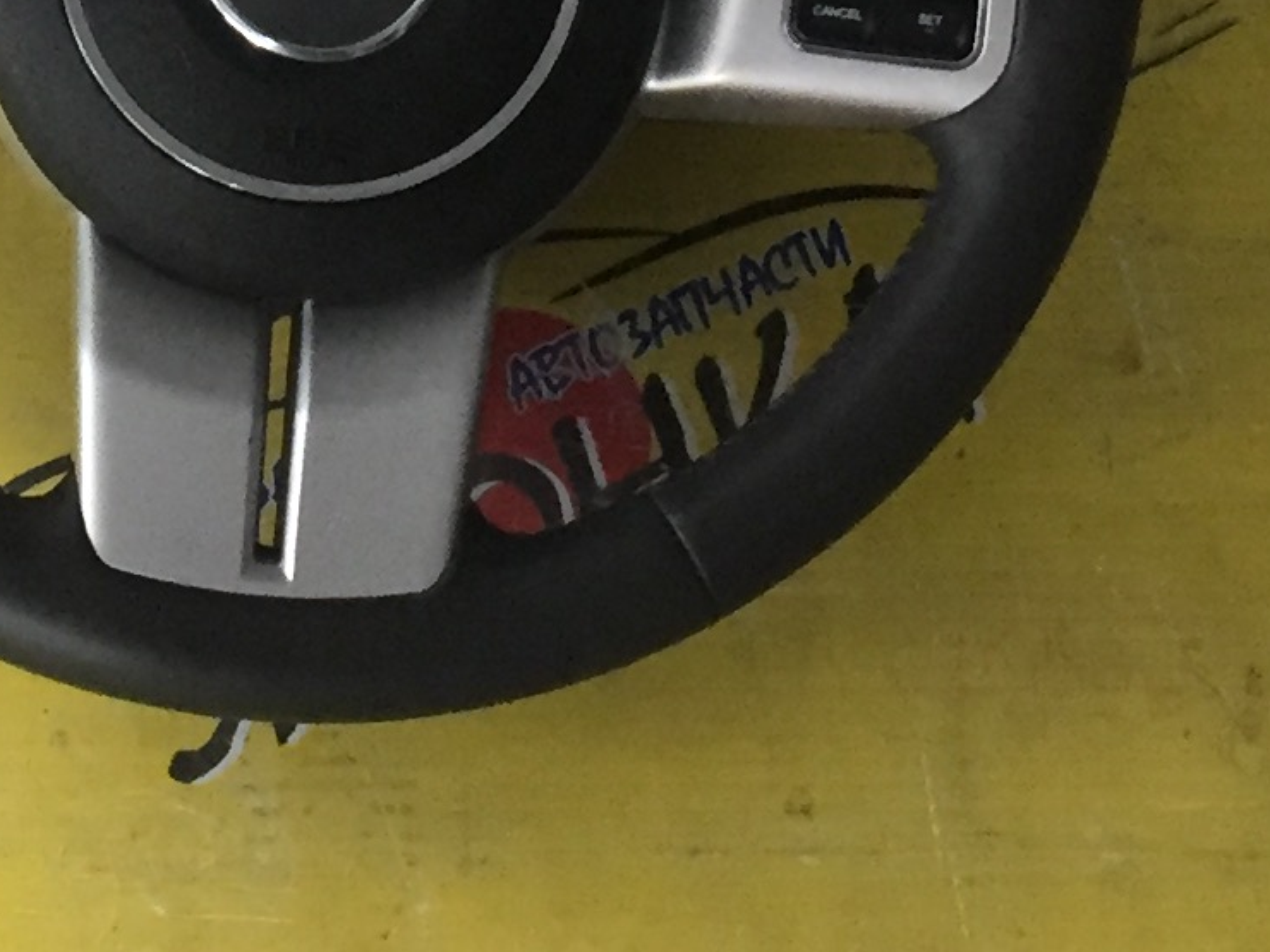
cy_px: -569
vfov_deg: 11.0
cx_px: 388
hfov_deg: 15.4
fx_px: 4696
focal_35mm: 128
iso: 250
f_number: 2.2
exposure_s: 1/33
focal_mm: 4.15
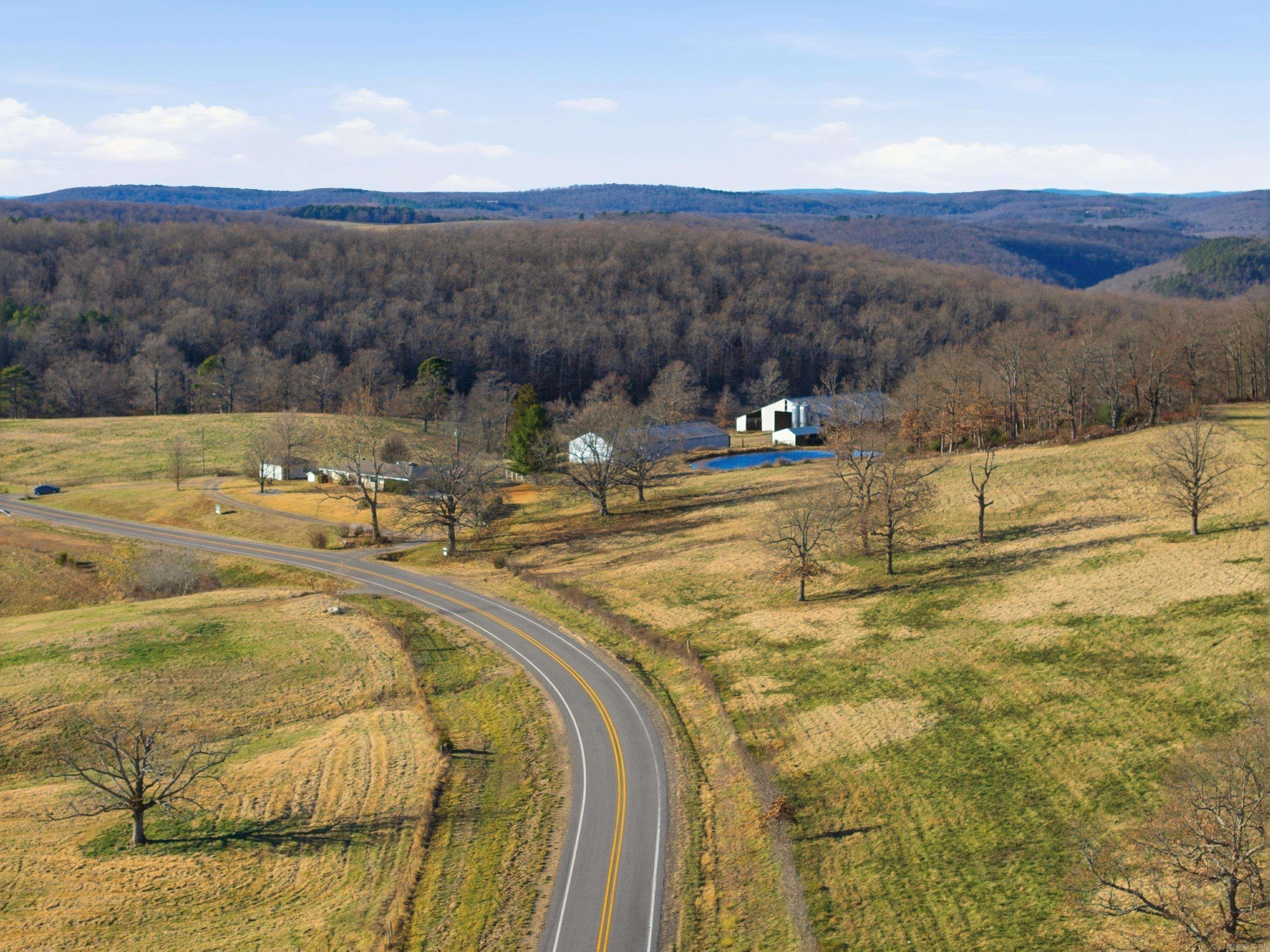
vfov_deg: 21.0
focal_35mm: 70
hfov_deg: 27.8
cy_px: 476
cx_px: 635
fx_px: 2568
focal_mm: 19.4
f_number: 2.8
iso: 160
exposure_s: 1/1600
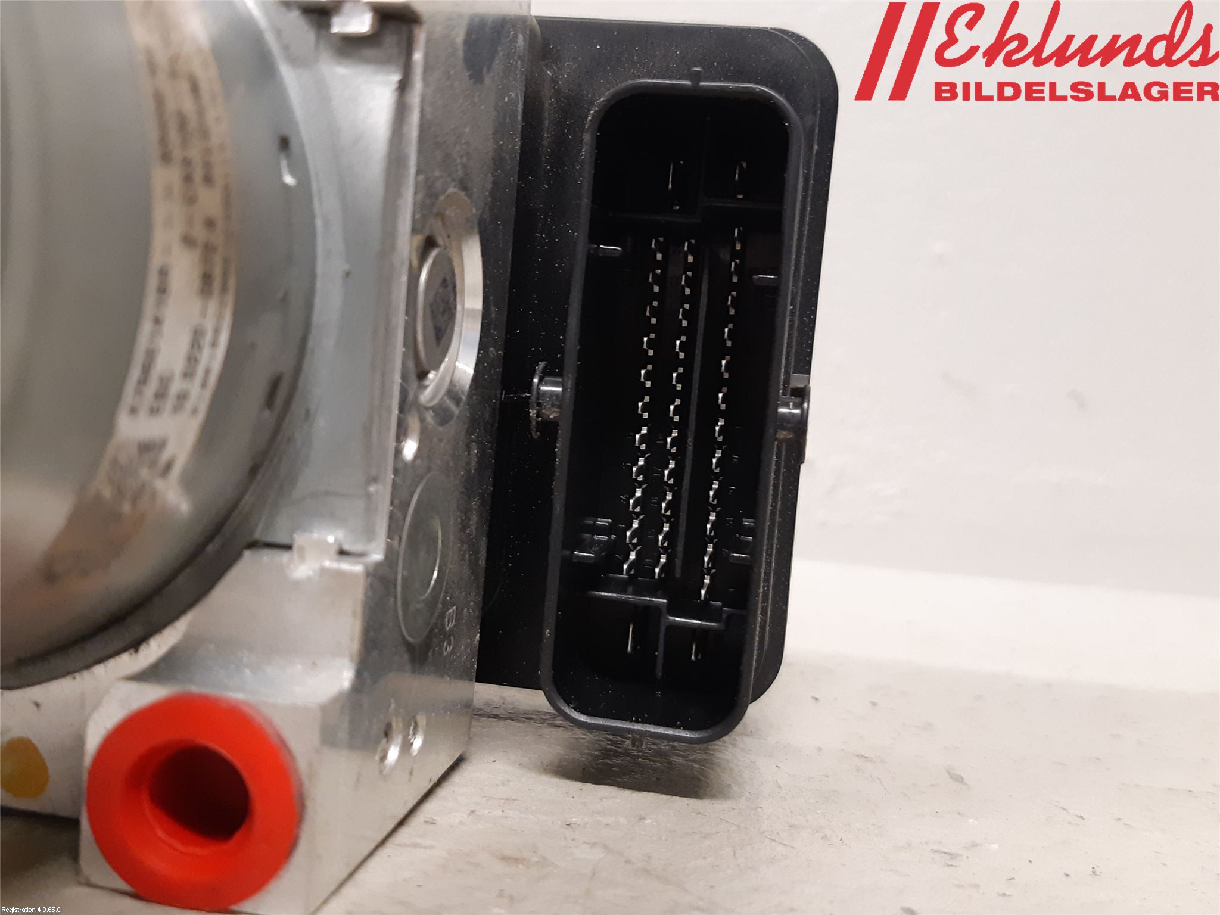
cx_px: 610
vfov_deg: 53.1
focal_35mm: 26
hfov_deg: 67.3
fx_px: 916
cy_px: 458
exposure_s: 1/33
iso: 250
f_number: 1.7
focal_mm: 3.93
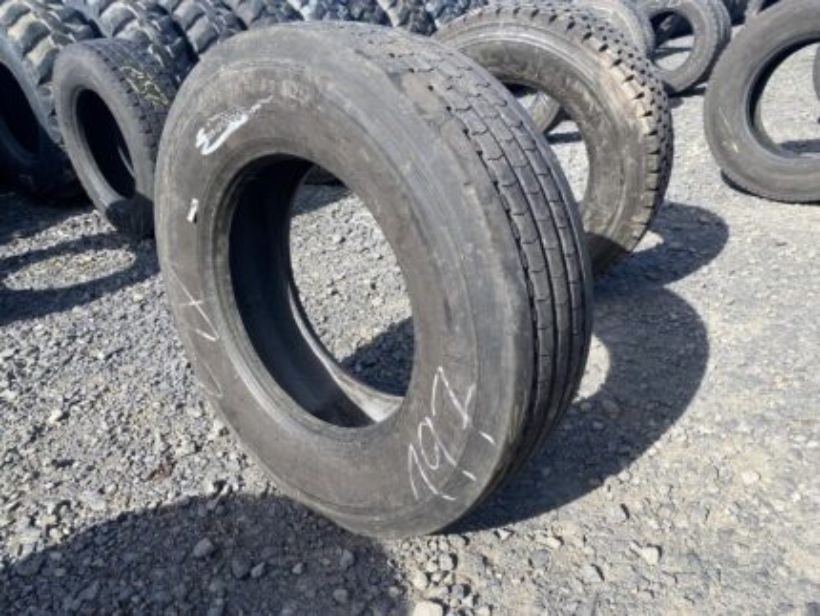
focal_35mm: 26
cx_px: 410
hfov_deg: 67.3
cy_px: 308
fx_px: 616
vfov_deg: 53.1
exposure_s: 1/1007
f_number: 1.8
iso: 32
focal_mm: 4.25
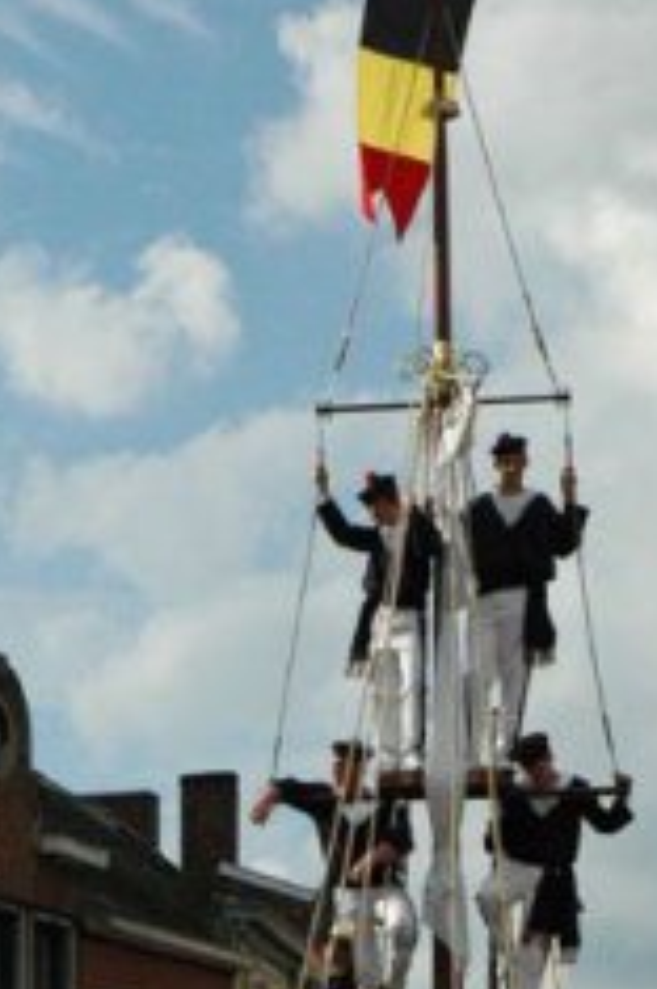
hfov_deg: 8.1
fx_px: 4640
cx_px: 409
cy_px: 1159
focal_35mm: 169
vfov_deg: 11.9
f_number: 8
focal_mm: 44
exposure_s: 1/2500
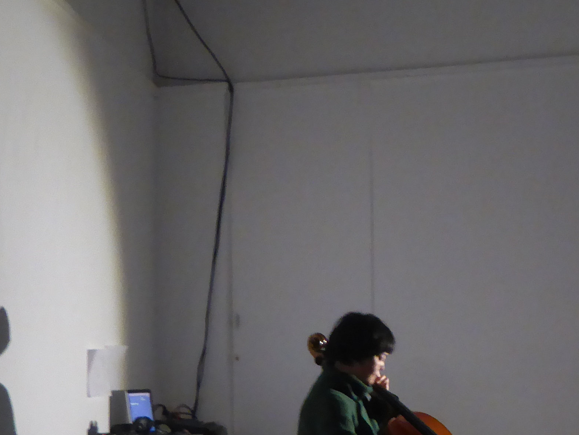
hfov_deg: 24.7
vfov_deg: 18.8
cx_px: 450
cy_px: 329
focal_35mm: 78
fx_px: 1305
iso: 400
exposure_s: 1/4
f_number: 3.3
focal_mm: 4.3
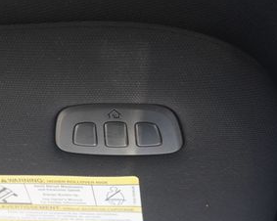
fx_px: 418
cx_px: 69
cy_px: 126
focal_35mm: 51
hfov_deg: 35.9
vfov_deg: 29.6
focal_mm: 16
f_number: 4
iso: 1000
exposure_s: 1/60
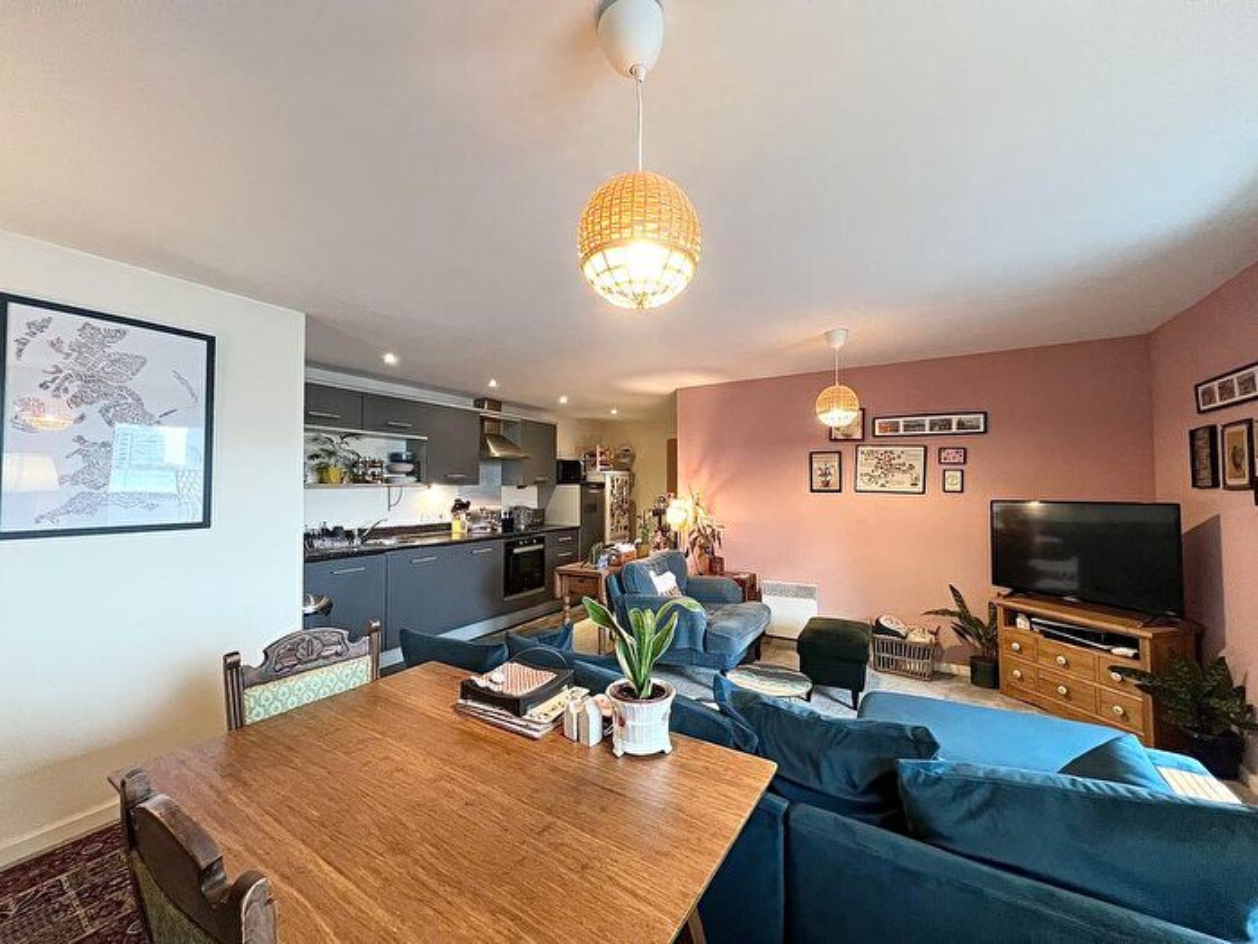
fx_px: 472
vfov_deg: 89.9
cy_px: 472
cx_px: 629
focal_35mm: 13
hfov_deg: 106.2
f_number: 1.8
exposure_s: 1/50
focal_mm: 1.57
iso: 400
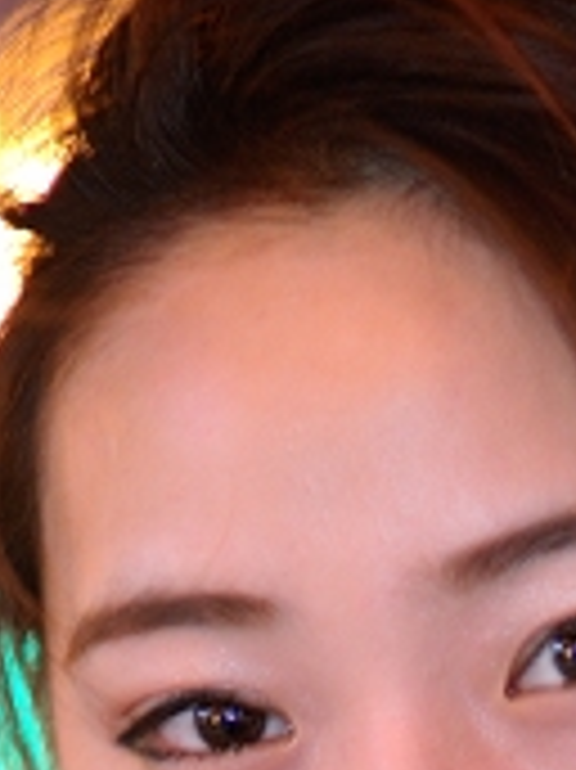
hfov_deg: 3.7
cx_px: 450
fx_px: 9019
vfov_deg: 4.8
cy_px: 1405
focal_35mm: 406
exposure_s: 1/40
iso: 1600
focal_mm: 85
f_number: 1.4
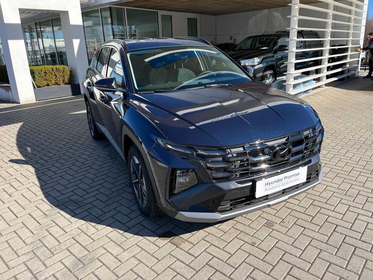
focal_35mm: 26
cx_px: 186
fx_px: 280
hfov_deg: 67.3
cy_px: 140
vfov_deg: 53.1
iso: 50
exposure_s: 1/1721
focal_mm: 5.1
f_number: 1.6
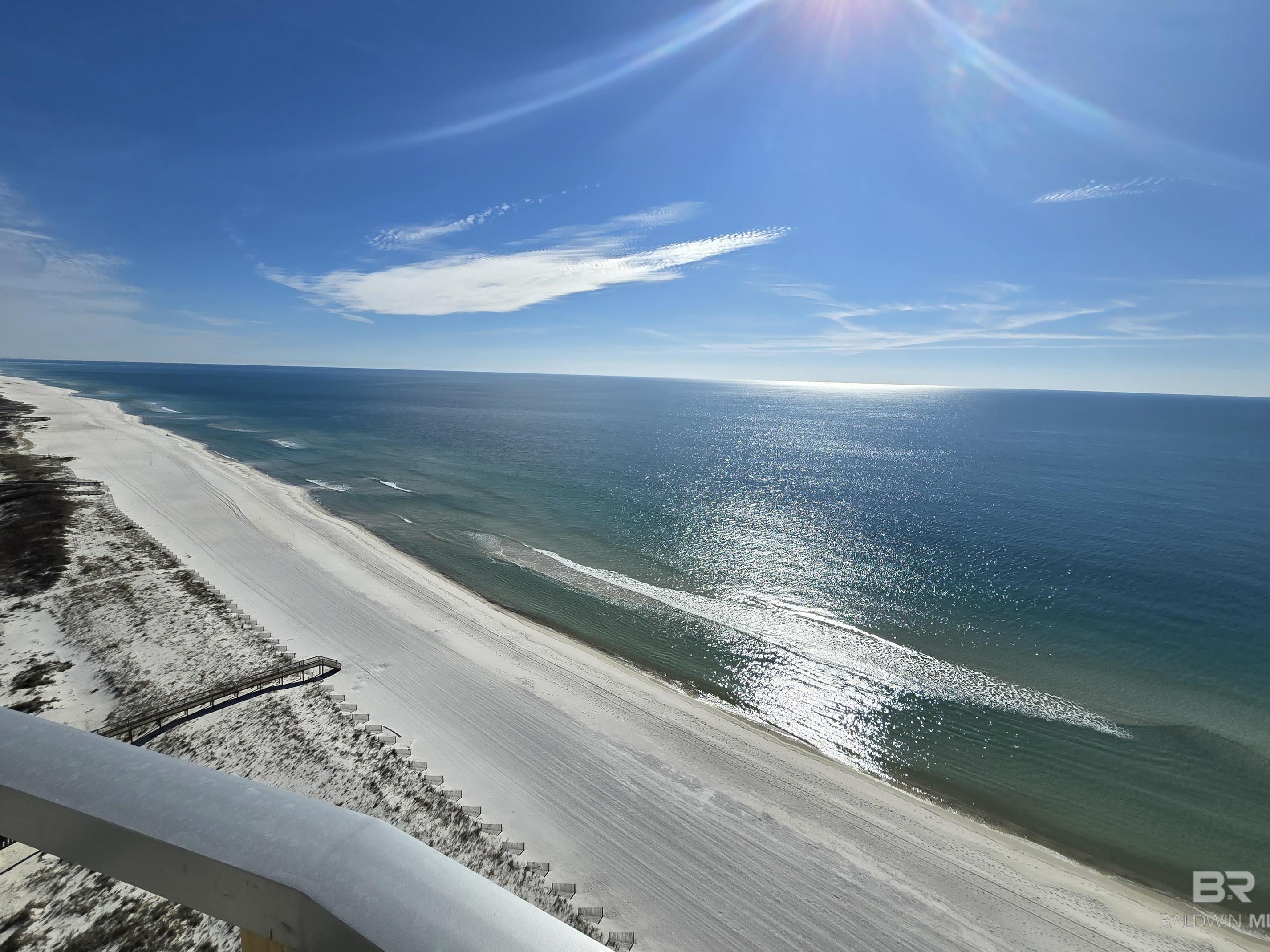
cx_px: 652
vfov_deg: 85.6
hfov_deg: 102.0
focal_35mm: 14
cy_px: 452
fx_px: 514
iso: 50
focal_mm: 2.2
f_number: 2.2
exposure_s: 1/6766
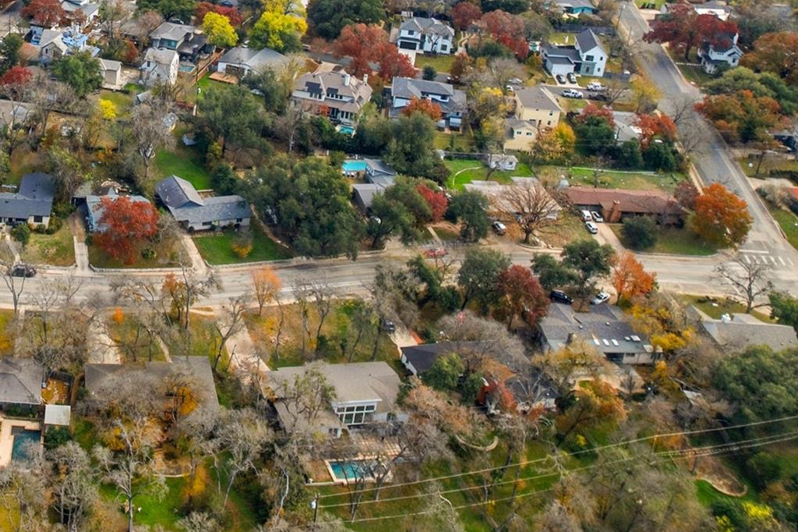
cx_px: 125
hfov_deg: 41.9
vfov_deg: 29.1
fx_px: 975
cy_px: 44
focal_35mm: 44
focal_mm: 8.4
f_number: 2.8
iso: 100
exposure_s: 1/100
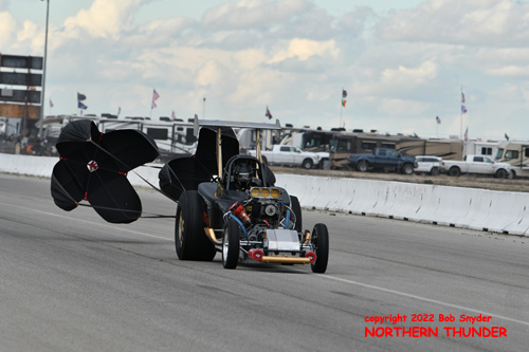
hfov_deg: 6.9
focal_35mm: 300
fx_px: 4407
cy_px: 176
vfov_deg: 4.6
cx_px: 264
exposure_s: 1/1000
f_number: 5.6
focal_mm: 200
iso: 320
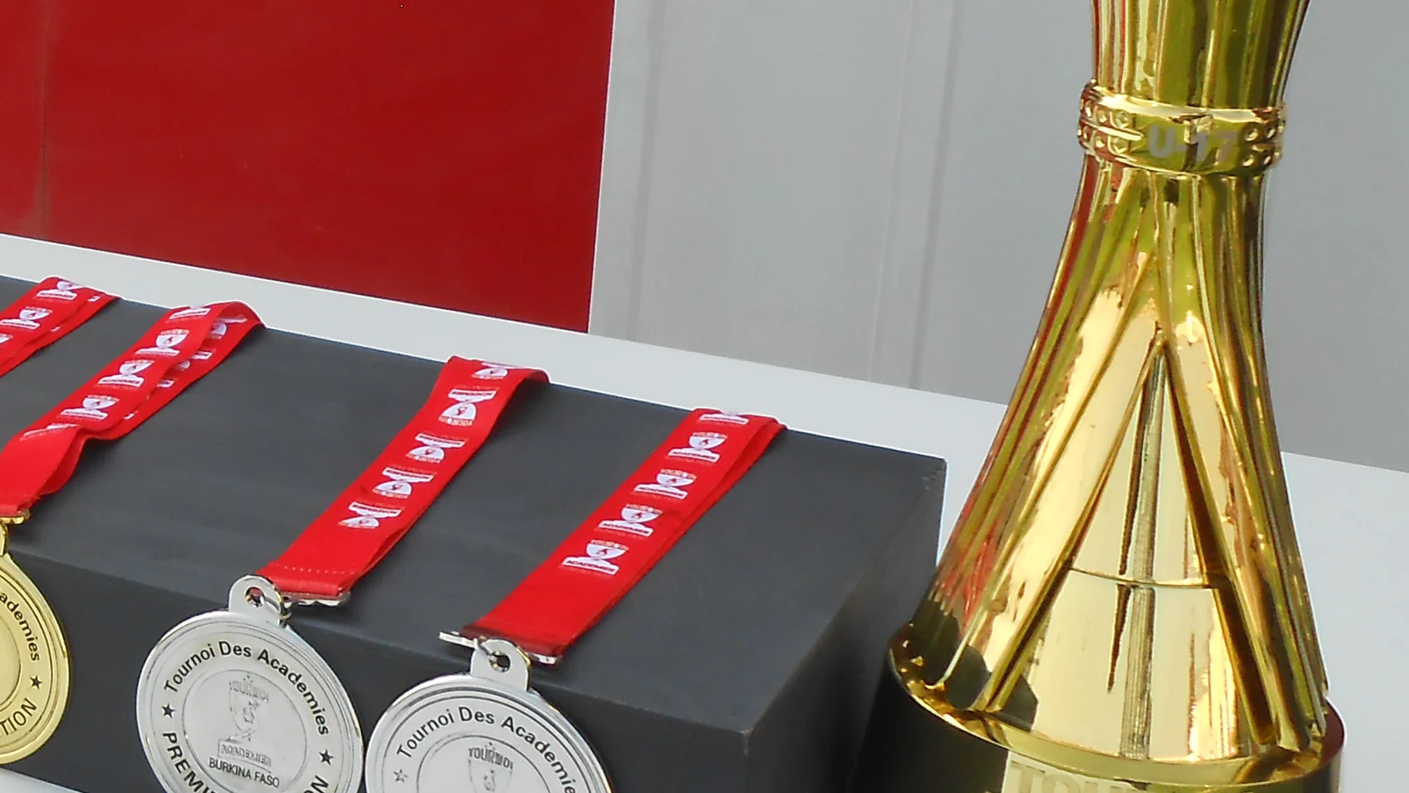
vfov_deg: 17.8
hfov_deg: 28.7
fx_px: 2503
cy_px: 138
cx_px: -116
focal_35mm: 67
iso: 80
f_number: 3.5
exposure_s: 1/400
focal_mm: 4.6
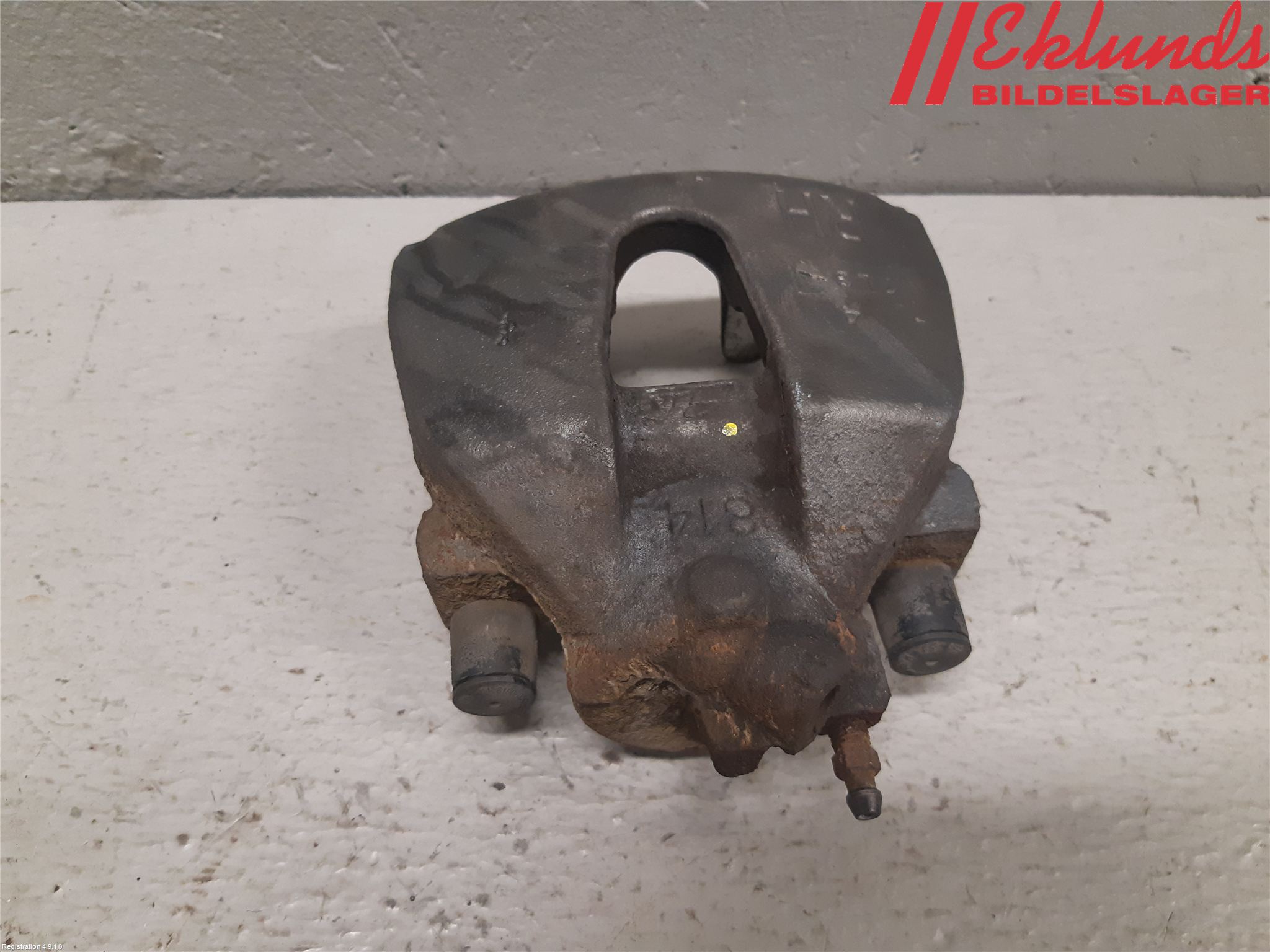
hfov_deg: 67.3
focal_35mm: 26
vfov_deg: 53.1
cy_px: 476
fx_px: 954
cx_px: 635
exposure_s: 1/50
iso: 200
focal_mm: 3.93
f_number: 1.7
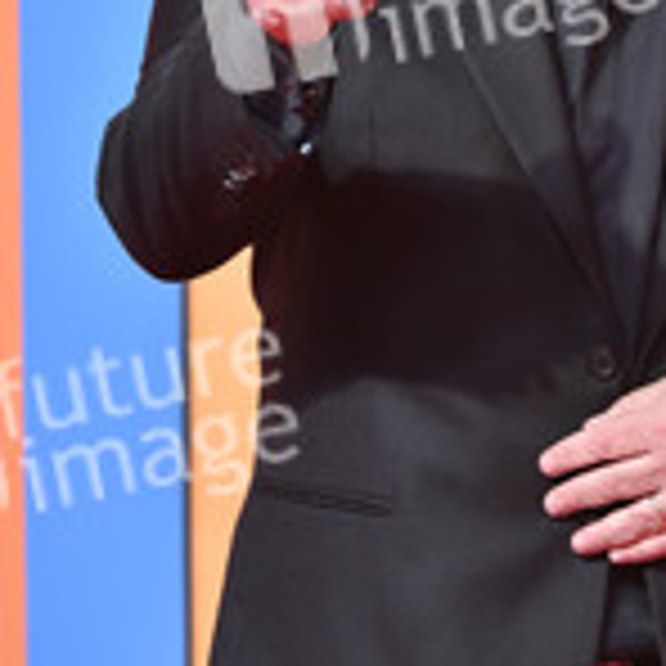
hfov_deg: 5.7
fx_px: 6726
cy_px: 212
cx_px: 558
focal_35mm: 309
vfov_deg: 5.7
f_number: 3.5
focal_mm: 135
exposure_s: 1/250
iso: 2000
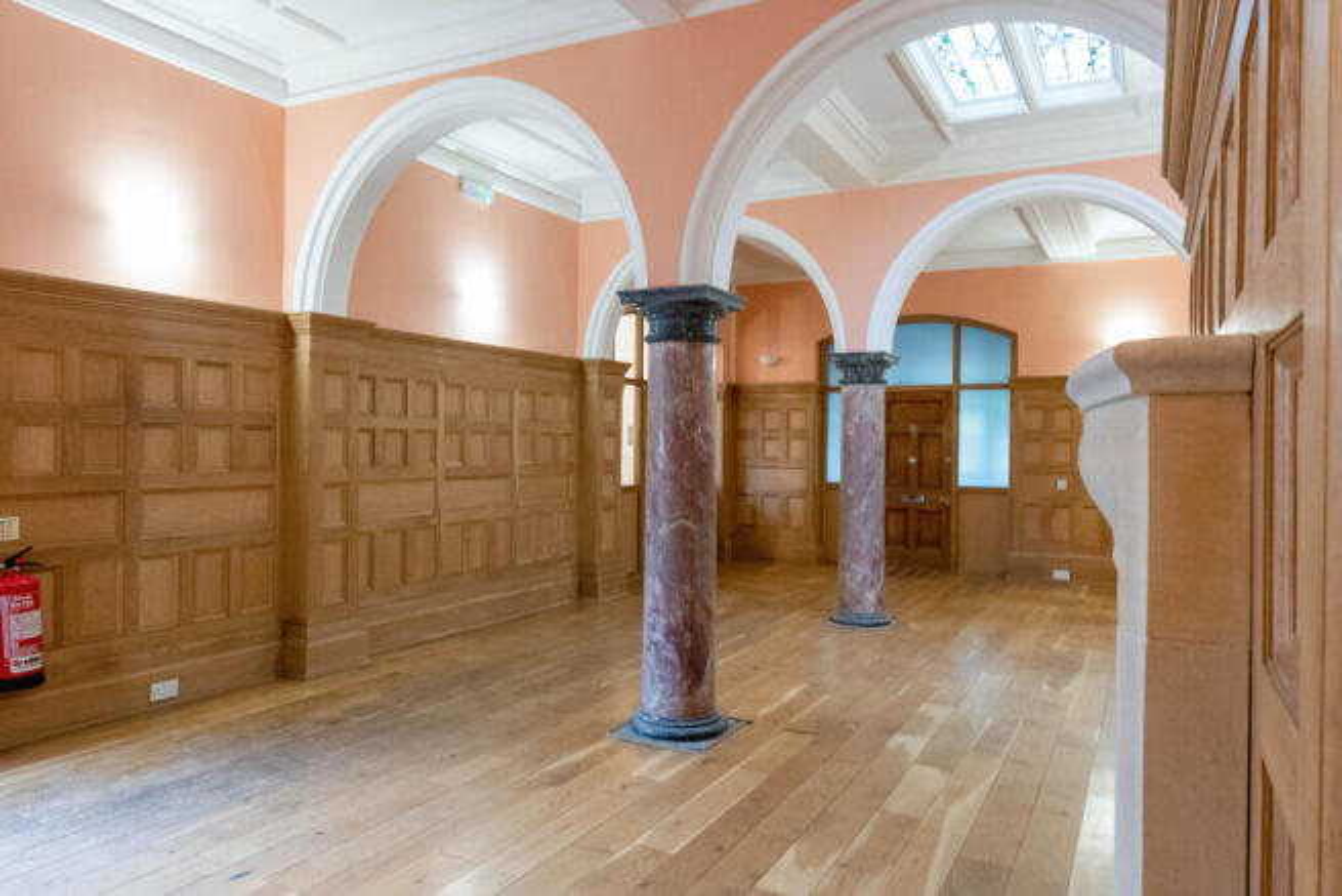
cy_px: 448
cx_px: 671
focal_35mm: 26
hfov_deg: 70.4
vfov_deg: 50.4
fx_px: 951
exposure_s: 1/6
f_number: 10
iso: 3200
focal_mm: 17
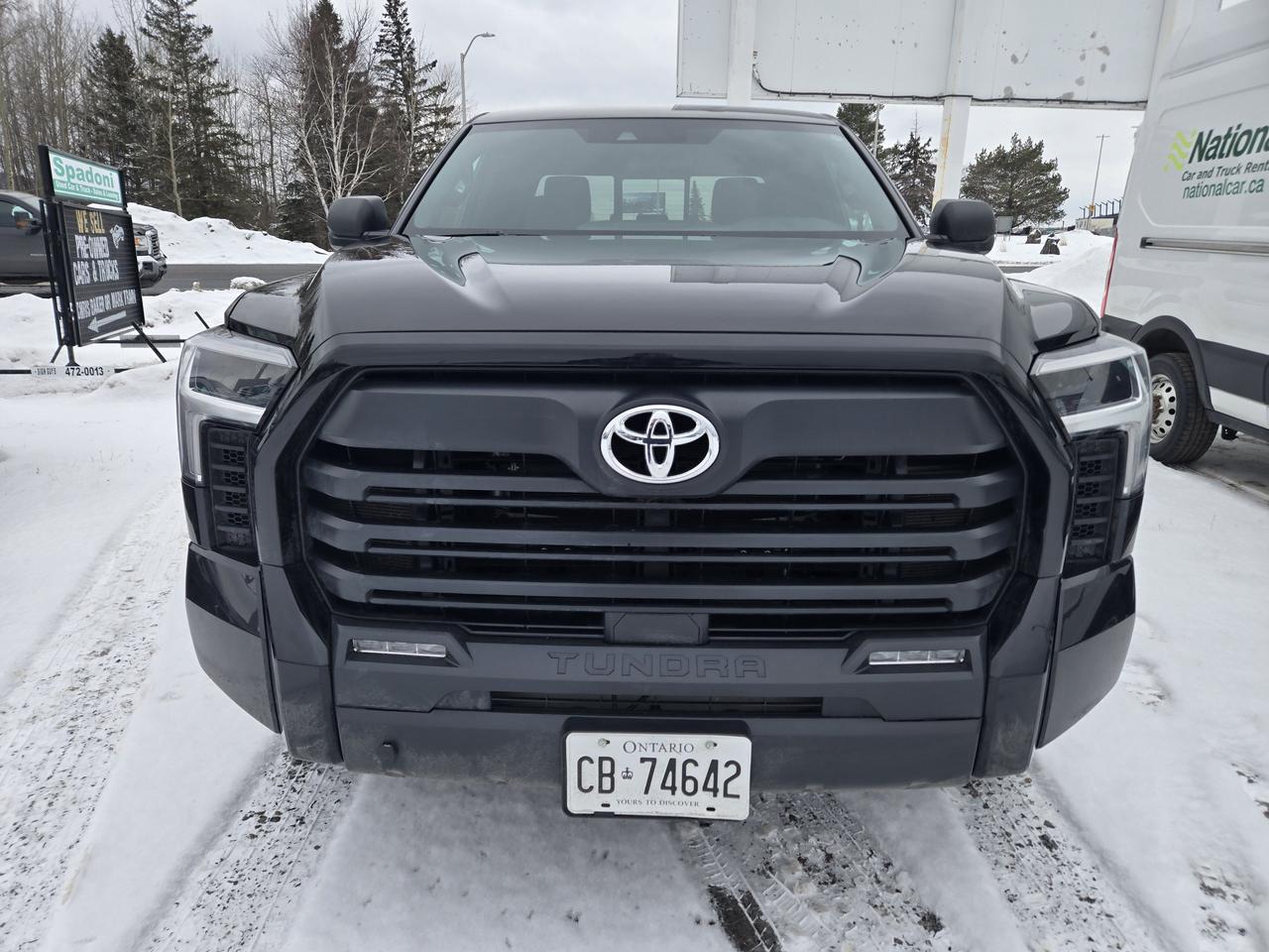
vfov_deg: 58.9
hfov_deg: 73.9
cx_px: 634
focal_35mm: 23
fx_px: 843
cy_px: 476
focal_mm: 5.4
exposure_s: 1/1290
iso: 25
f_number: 1.8
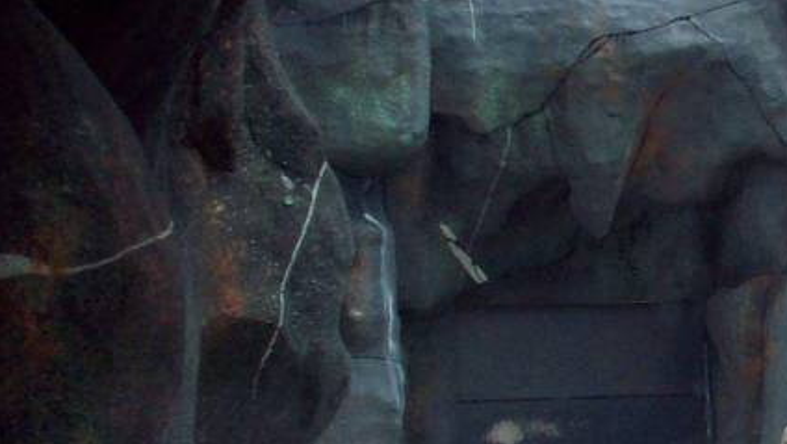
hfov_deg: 13.1
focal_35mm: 152
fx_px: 3174
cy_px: 489
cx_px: 1301
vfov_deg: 7.9
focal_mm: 6.2
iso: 80
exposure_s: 1/368
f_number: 5.6
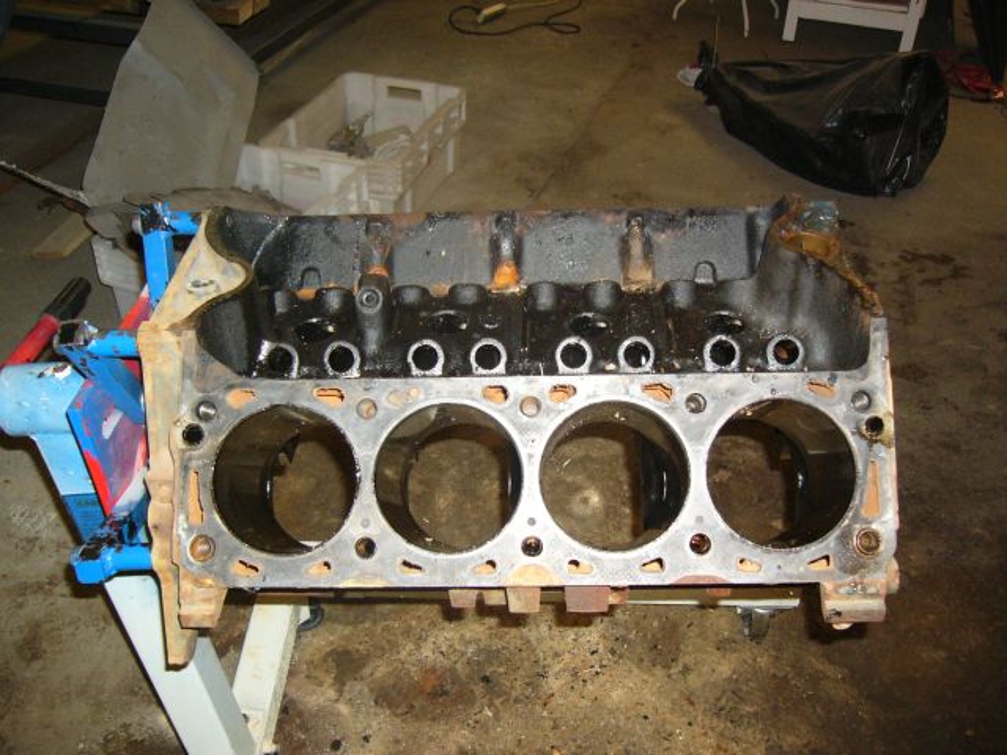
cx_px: 504
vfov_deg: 40.7
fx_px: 1018
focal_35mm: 35
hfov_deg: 52.6
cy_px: 378
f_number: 2.8
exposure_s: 1/60
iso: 300
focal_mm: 5.8
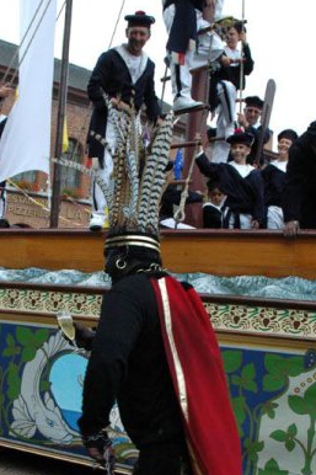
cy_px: 338
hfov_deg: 31.7
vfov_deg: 45.3
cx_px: 122
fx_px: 553
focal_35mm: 42
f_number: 9
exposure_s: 1/320
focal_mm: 18
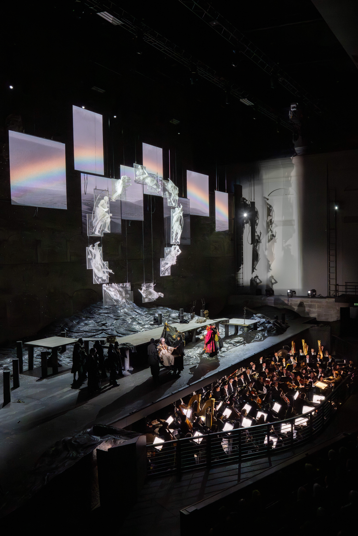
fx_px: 455
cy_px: 268
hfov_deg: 43.0
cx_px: 179
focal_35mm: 30
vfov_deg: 61.1
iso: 5000
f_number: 7.1
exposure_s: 1/200
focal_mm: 30.5
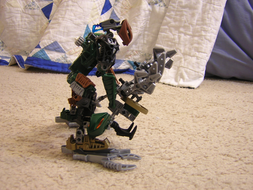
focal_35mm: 40
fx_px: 292
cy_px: 95
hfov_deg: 46.8
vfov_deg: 36.0
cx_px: 126
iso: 100
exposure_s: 1/5
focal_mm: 5.2
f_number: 2.7
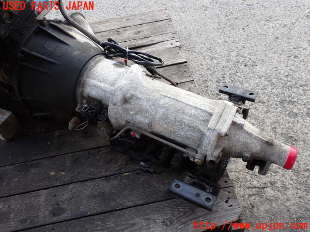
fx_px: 269
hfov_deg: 60.0
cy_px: 116
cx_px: 155
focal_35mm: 30
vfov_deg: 46.8
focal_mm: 5.4
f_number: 3.2
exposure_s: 1/60
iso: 100
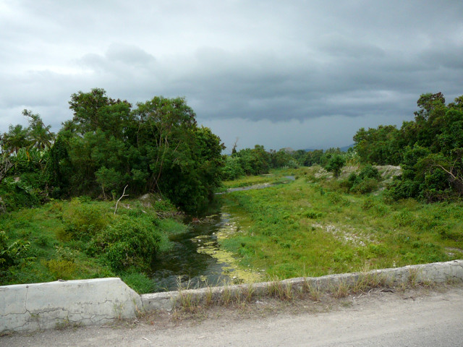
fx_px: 468
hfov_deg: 52.6
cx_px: 232
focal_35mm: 35
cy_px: 174
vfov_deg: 40.7
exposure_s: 1/60
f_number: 2.8
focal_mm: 5.2
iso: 100
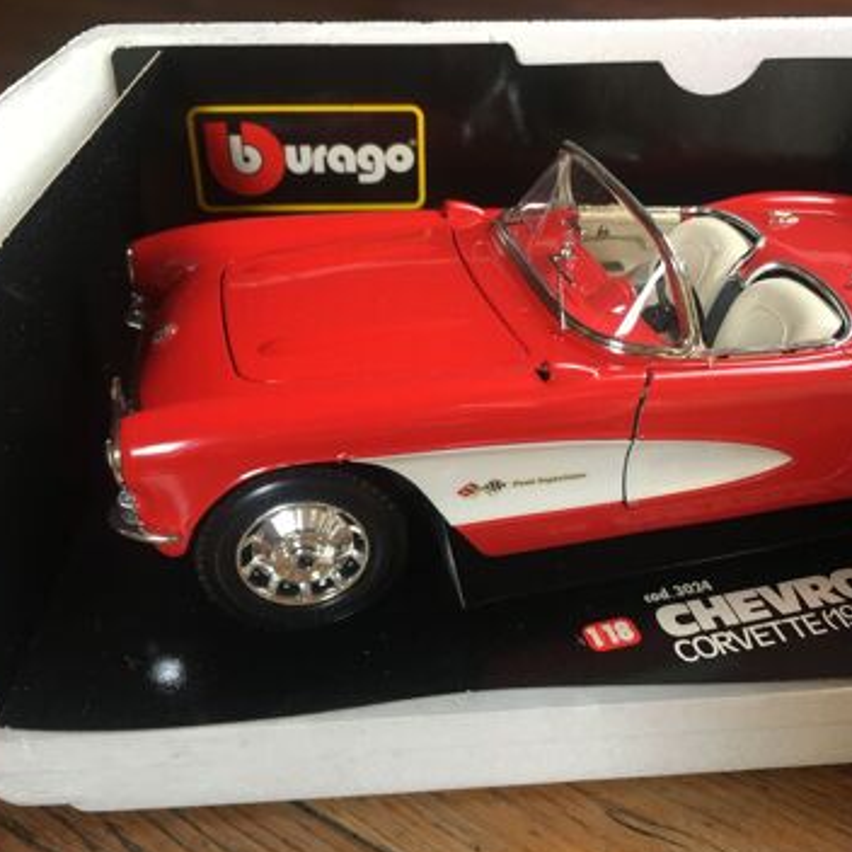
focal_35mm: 35
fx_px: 975
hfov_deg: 46.7
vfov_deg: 47.2
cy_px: 428
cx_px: 547
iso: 40
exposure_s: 1/17
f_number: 2.2
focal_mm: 4.15
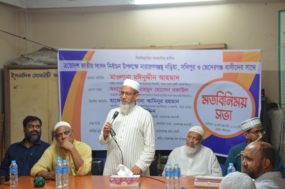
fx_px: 533
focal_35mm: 68
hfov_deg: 29.9
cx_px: 142
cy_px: 94
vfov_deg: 20.1
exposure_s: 1/30
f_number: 4.5
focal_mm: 45
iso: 1000
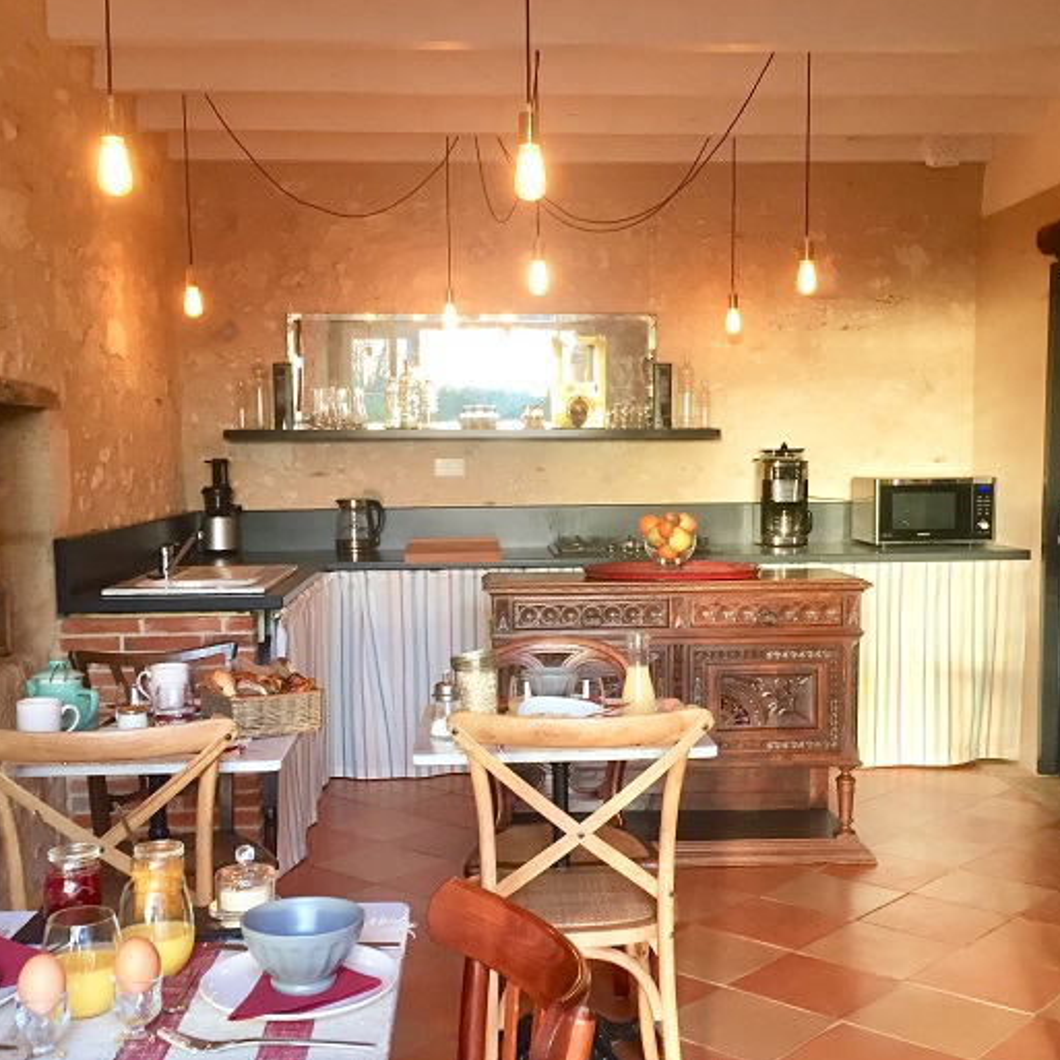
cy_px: 603
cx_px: 545
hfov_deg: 41.9
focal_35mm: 40
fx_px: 1386
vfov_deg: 41.8
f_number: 2.2
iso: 50
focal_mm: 4.15
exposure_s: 1/33
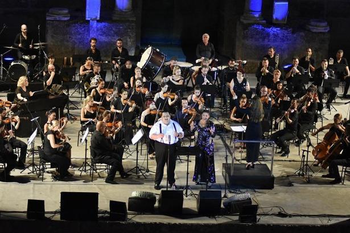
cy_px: 116
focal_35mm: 120
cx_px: 175
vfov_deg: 11.4
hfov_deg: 17.1
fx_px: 1167
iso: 2500
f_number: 2.8
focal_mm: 80
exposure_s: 1/400
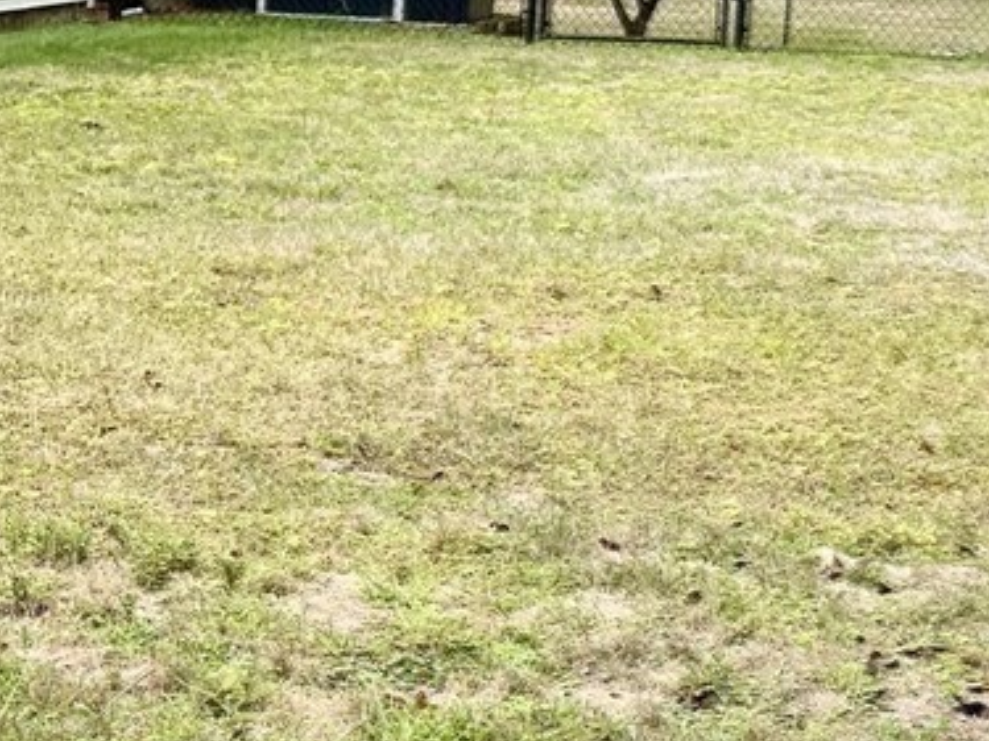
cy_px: 456
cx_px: -148
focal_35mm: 131
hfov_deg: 14.6
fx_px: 3742
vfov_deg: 11.3
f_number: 1.78
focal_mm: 6.76
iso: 100
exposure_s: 1/1901
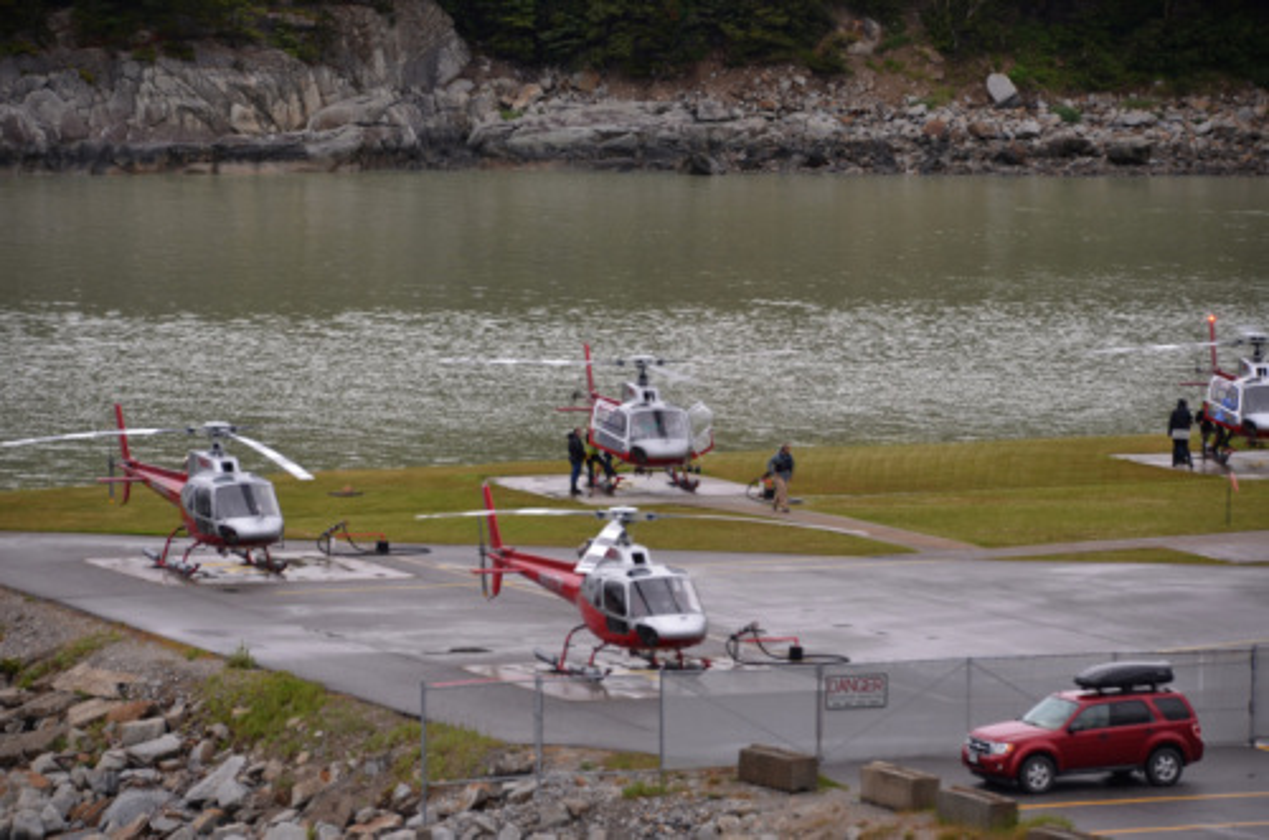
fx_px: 7122
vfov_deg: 6.8
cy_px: 420
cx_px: 634
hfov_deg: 10.2
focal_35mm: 202
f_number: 8
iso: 200
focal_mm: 135
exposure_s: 1/250
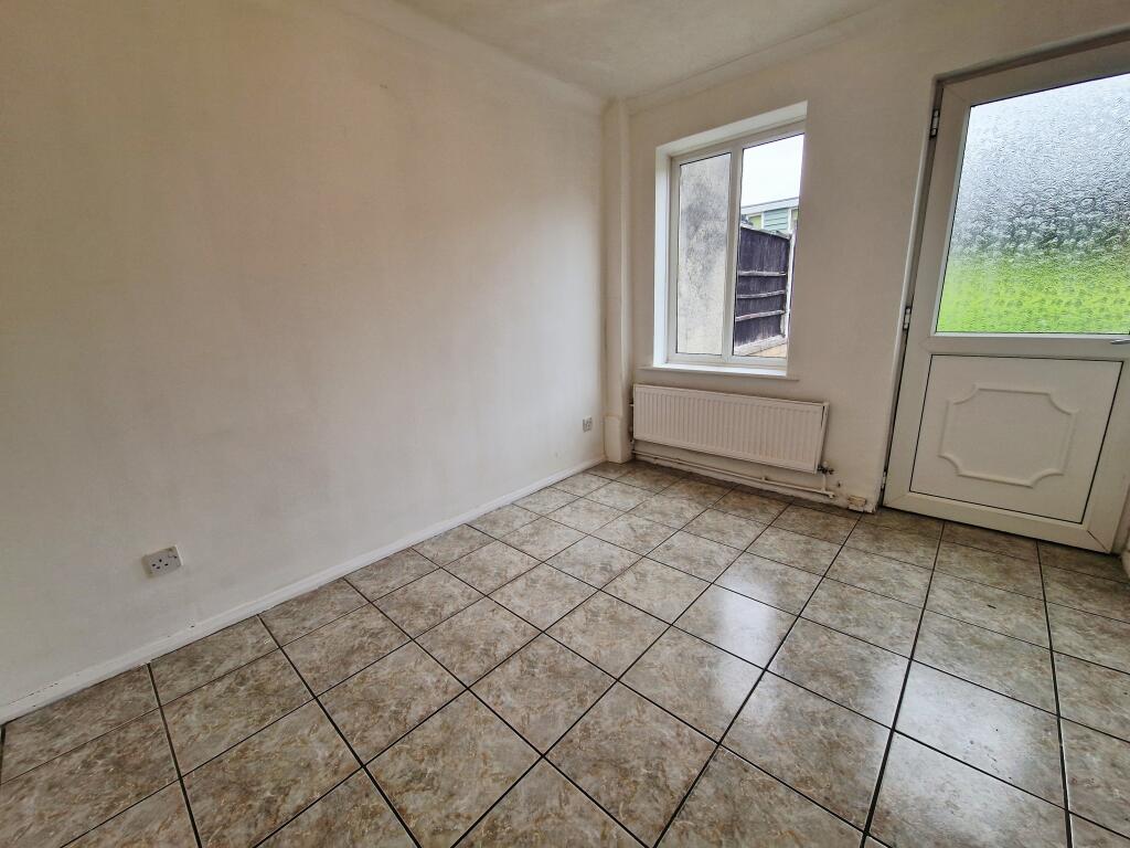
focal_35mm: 13
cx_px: 565
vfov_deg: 89.9
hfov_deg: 106.2
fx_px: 424
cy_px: 424
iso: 80
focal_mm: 2.2
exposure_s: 1/100
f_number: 2.2
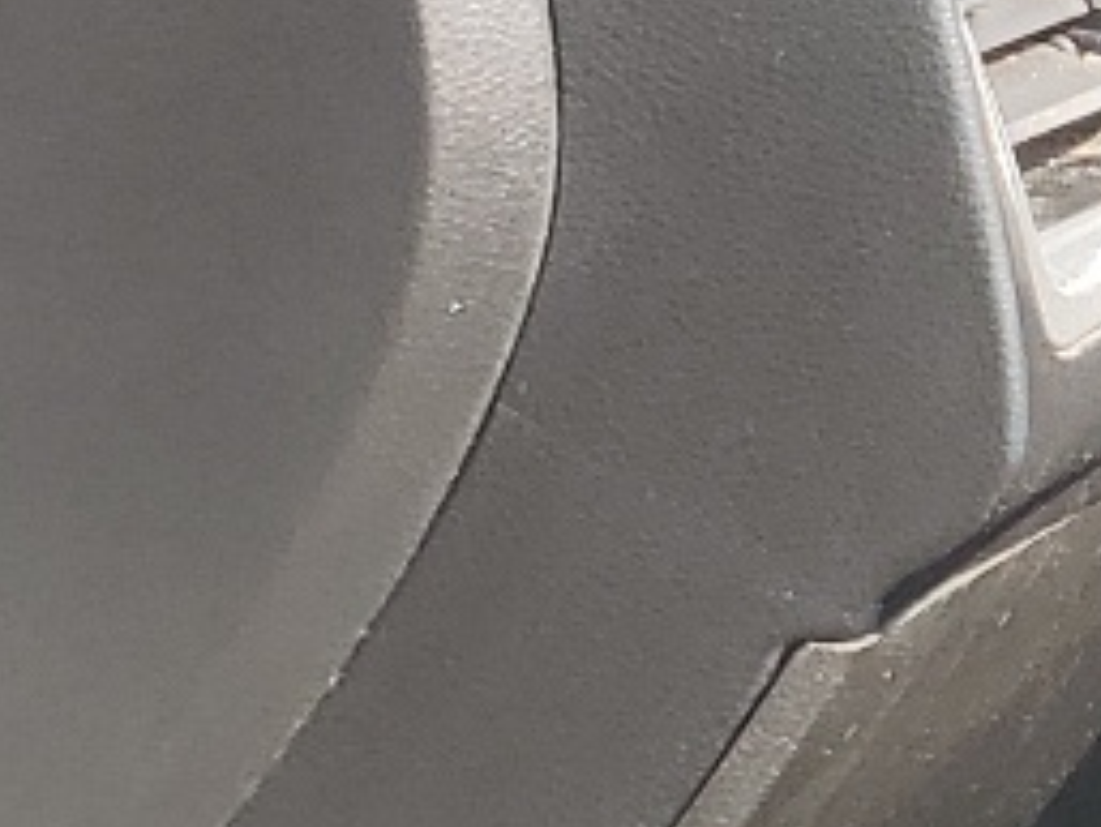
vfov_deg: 9.2
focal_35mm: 162
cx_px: 2999
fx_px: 5155
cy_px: 497
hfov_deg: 10.0
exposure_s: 1/500
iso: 50
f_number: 1.5
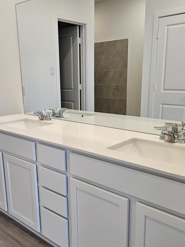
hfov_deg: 41.7
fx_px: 242
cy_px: 136
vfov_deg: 53.9
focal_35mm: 34
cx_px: 79
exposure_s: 1/120
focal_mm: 5.4
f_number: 1.8
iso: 100
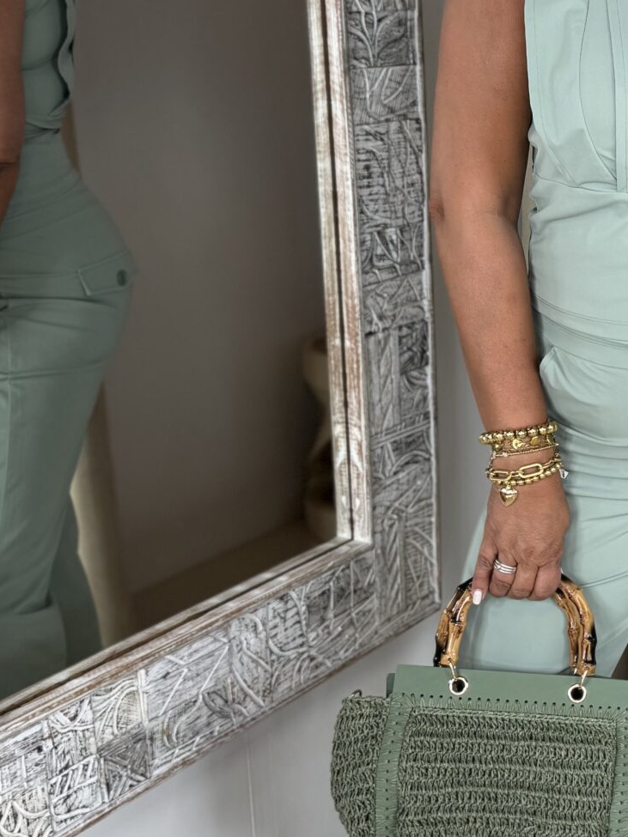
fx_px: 1524
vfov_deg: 30.7
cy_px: 401
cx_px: 754
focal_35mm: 63
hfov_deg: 21.6
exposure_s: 1/101
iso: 64
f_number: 1.78
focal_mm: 6.76
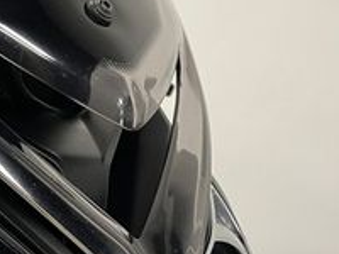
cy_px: 244
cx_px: 22
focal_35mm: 83
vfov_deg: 17.4
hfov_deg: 22.9
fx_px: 813
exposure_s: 1/50
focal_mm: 5.1
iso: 125
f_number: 1.6
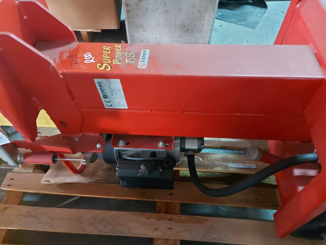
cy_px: 122
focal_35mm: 24
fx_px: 226
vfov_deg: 56.8
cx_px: 163
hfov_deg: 71.6
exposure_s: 1/15
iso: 1250
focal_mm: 5.23
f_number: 1.8
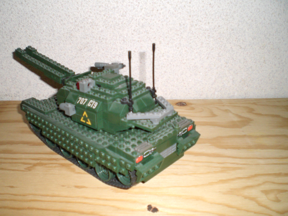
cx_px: 144
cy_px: 108
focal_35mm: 38
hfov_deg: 49.0
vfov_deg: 37.7
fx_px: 316
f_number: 3.1
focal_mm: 6.3
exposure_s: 1/60
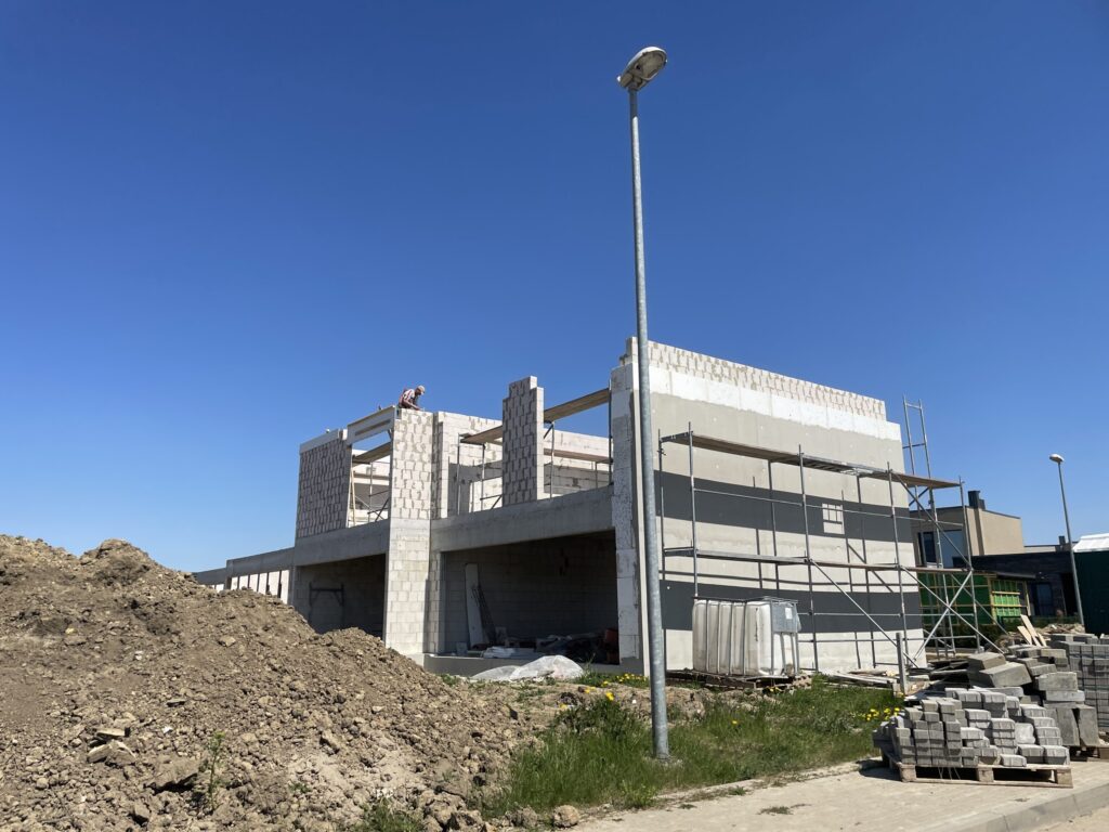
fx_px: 833
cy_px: 416
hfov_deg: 67.3
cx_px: 554
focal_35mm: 26
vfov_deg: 53.1
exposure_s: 1/4132
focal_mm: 4.2
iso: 32
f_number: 1.6
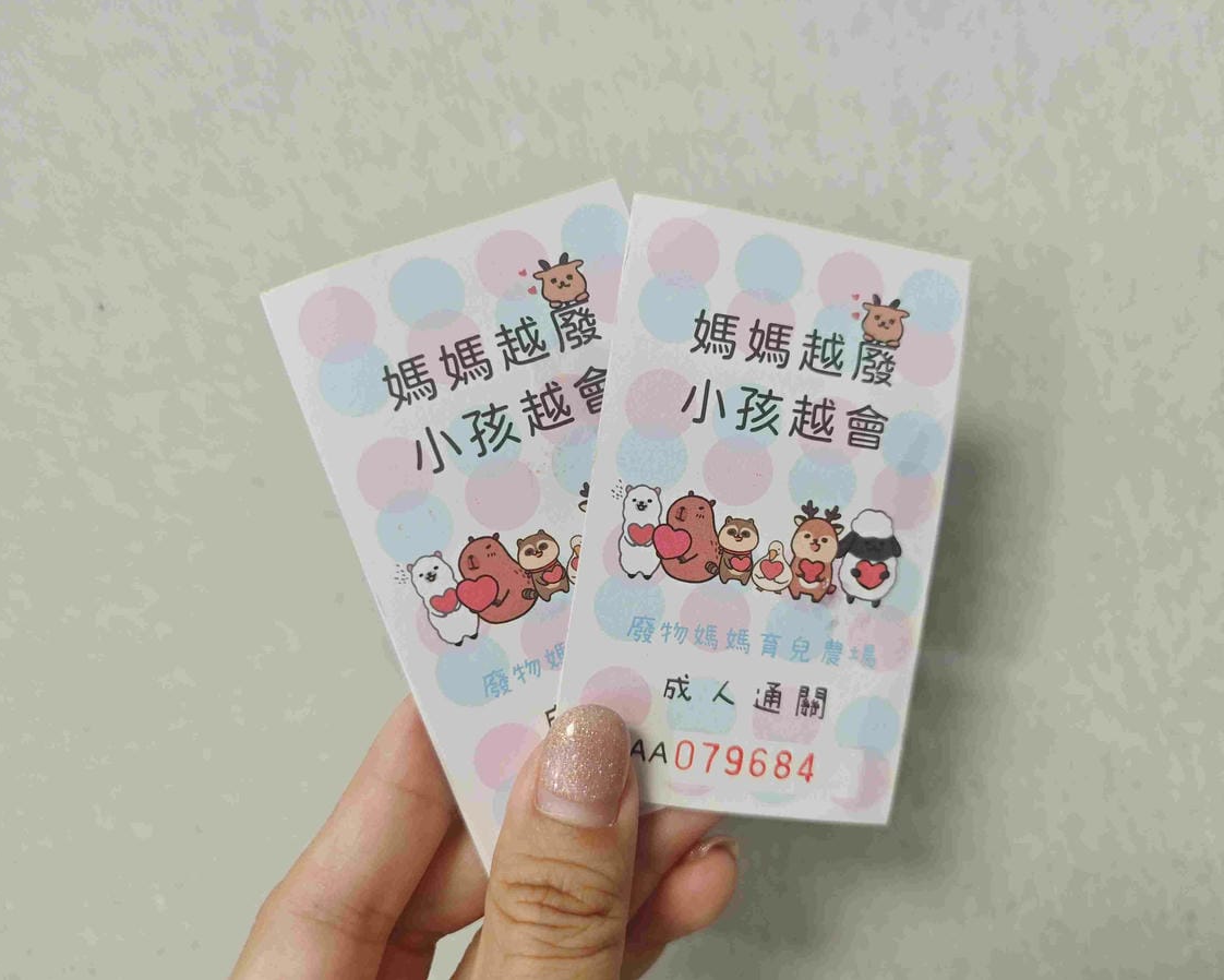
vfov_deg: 58.8
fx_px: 870
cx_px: 648
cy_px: 490
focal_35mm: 24
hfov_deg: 70.2
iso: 400
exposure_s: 1/120
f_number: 2
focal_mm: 8.72
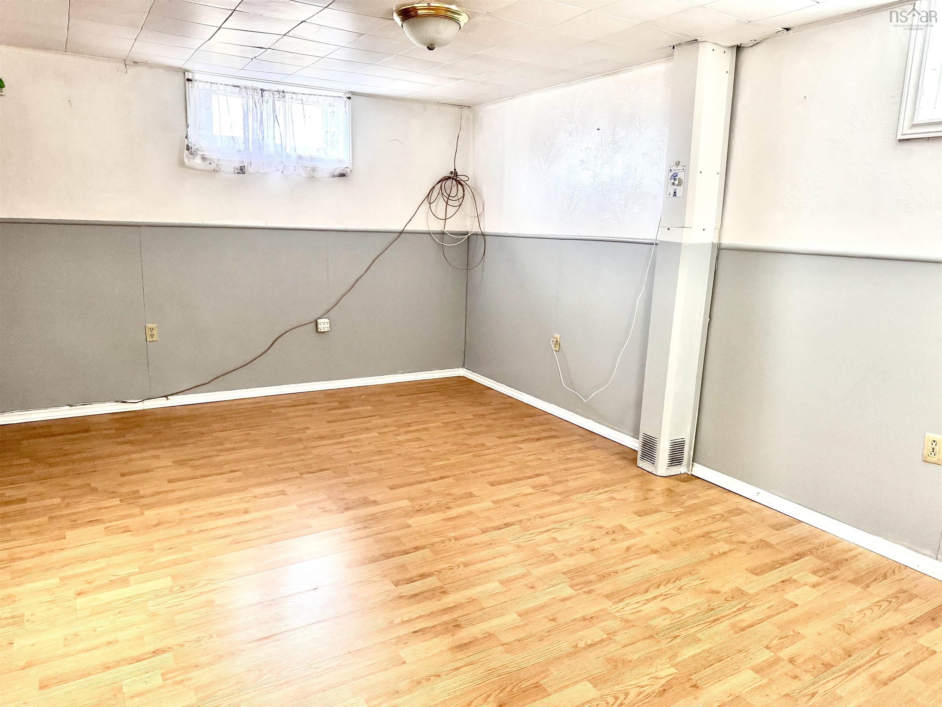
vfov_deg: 56.8
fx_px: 653
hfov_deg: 71.6
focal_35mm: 24
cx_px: 471
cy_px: 354
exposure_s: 1/60
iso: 320
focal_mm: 6.76
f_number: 1.78
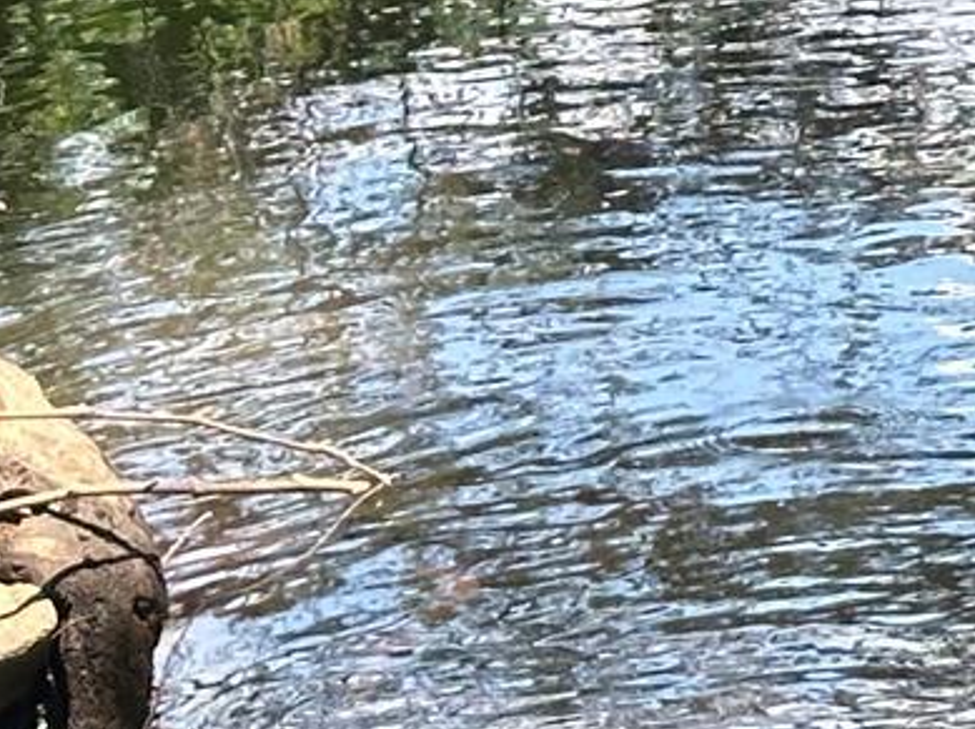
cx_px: 1940
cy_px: -456
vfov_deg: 5.8
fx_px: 7119
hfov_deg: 7.5
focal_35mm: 253
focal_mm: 6.86
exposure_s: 1/364
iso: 64
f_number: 1.78
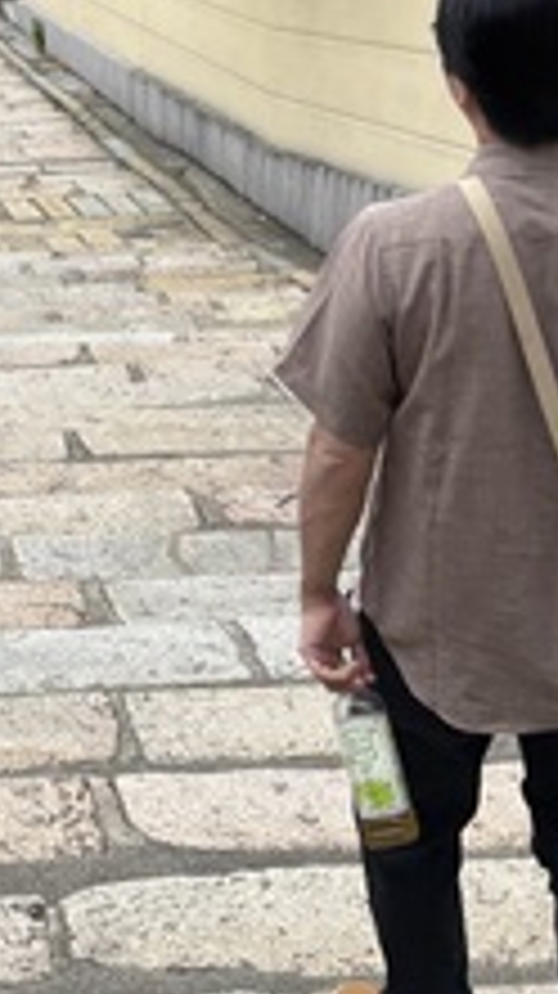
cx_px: -122
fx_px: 2161
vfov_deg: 25.0
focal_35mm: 82
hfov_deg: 14.2
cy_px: 72
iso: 50
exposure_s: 1/1543
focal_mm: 5.96
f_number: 1.6
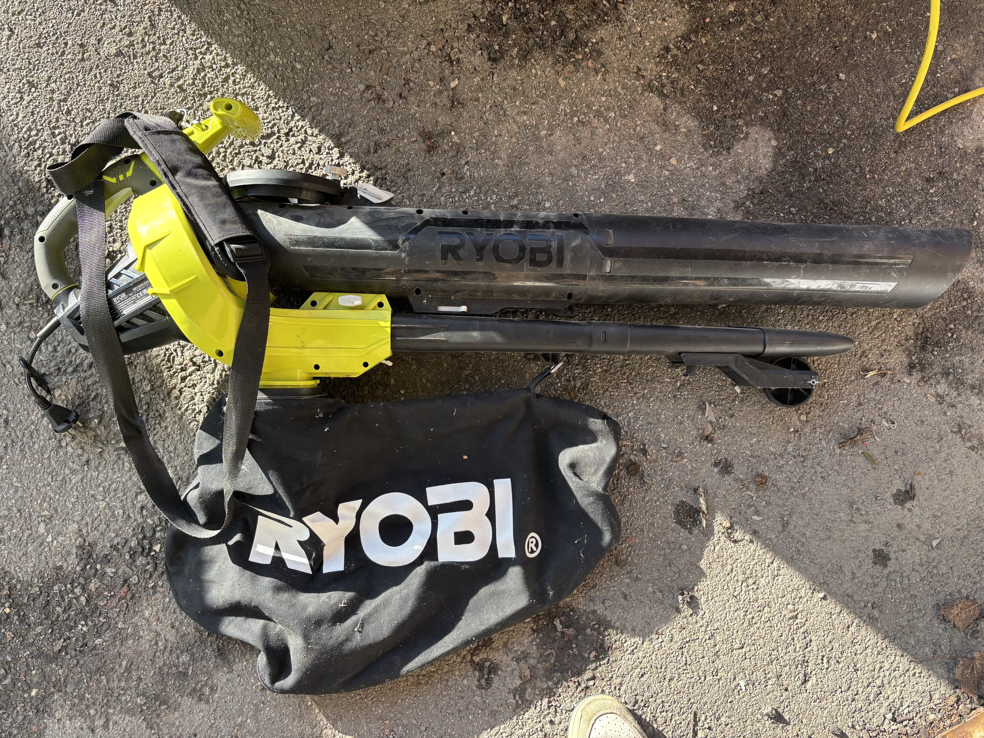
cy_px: 369
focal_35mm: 26
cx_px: 492
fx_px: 739
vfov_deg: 53.1
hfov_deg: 67.3
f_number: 1.6
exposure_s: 1/205
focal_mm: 5.96
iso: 40
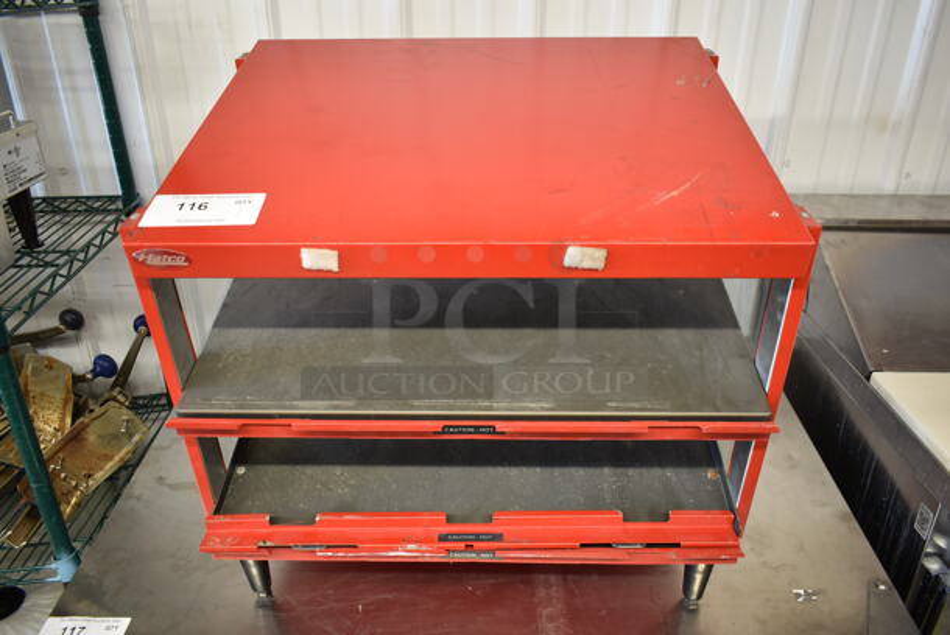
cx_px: 475
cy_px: 318
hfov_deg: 67.3
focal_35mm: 27
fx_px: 713
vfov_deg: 48.0
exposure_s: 1/30
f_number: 3.5
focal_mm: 18
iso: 450
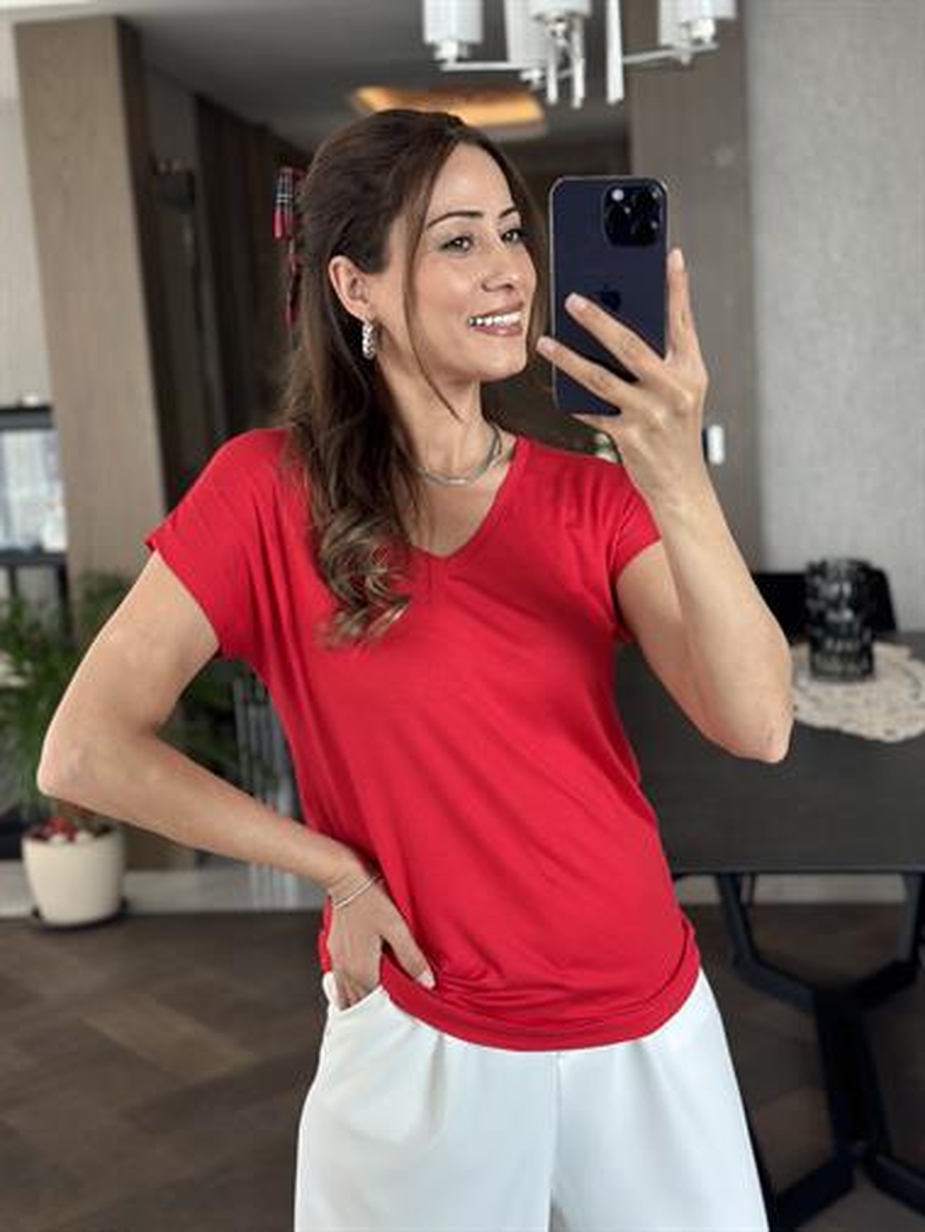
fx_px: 1709
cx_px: 462
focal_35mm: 48
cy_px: 616
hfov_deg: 30.3
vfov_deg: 39.6
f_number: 1.78
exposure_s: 1/120
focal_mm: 6.86
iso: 80
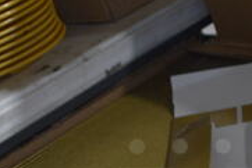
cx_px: 223
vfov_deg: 14.6
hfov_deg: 21.9
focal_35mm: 91
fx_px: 637
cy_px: 203
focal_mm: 18
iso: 1250
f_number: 3.5
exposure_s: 1/125
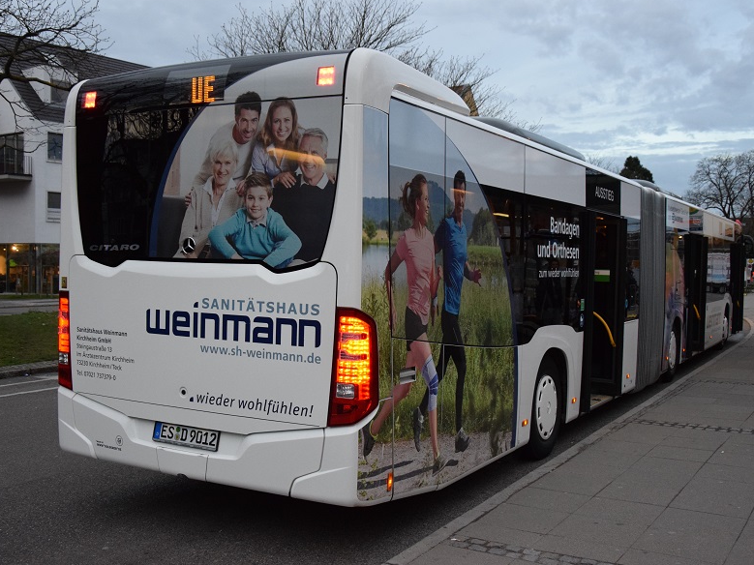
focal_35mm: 40
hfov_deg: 46.8
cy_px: 283
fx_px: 871
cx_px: 377
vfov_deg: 35.9
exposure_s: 1/500
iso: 2200
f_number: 3.8
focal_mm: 24
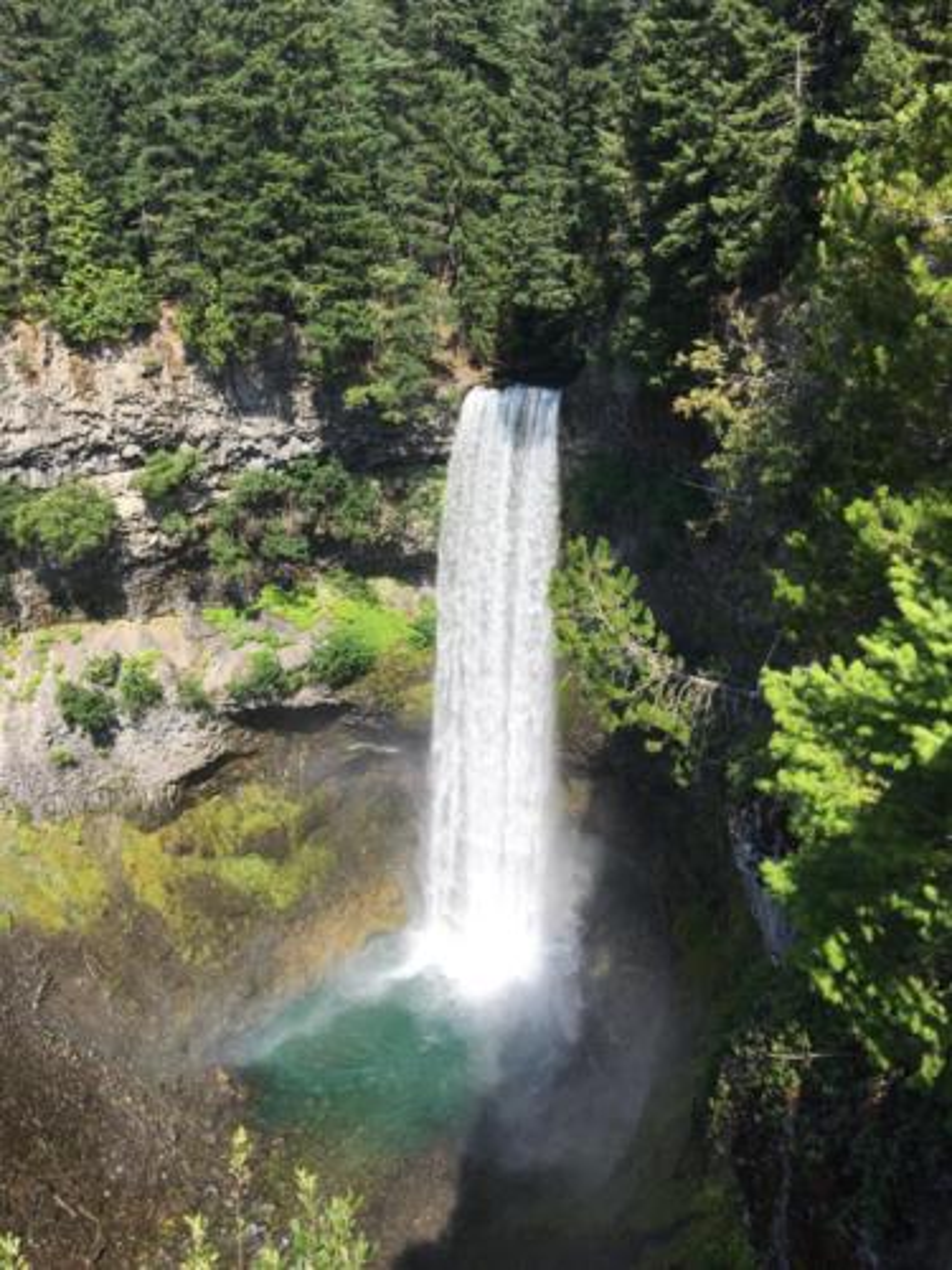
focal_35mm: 29
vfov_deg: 61.7
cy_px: 635
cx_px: 476
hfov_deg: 48.2
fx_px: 1063
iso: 25
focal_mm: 4.15
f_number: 2.2
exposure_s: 1/1083
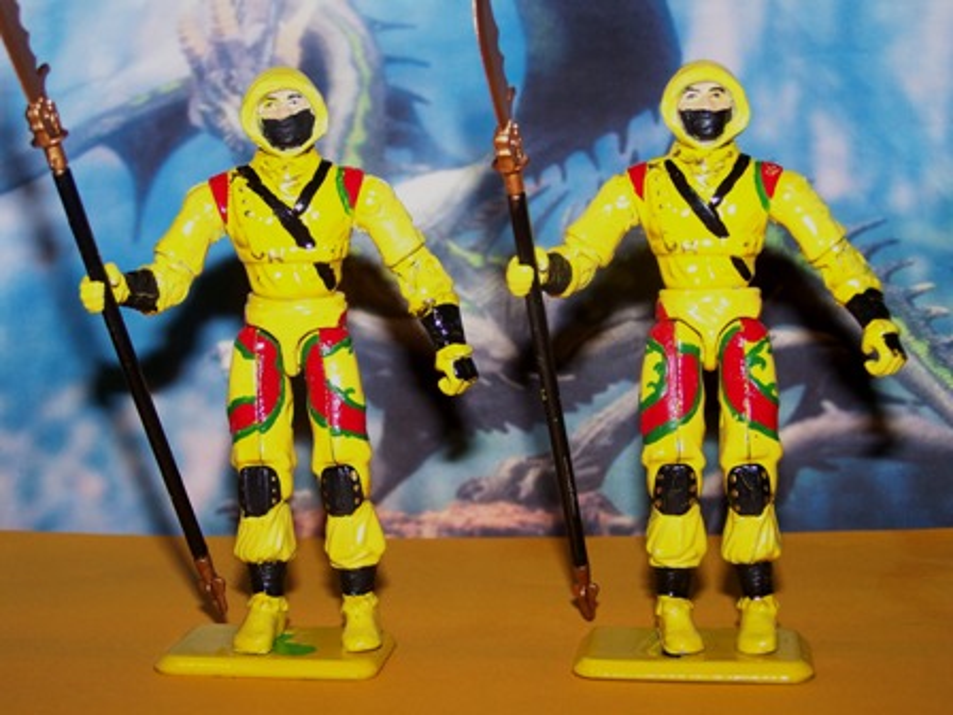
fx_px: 1624
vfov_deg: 24.8
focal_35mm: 59
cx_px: 476
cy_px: 358
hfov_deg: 32.7
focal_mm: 9.8
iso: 80
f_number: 3.1
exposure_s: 1/80
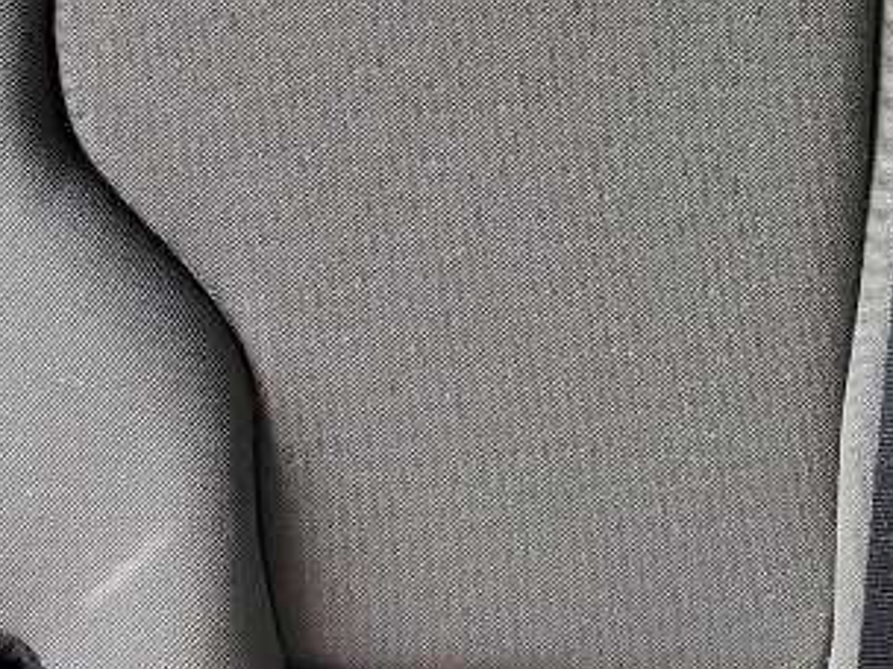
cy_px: 114
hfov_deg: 14.4
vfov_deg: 10.8
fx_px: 3534
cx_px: 558
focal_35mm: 137
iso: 50
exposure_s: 1/154
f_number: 1.5
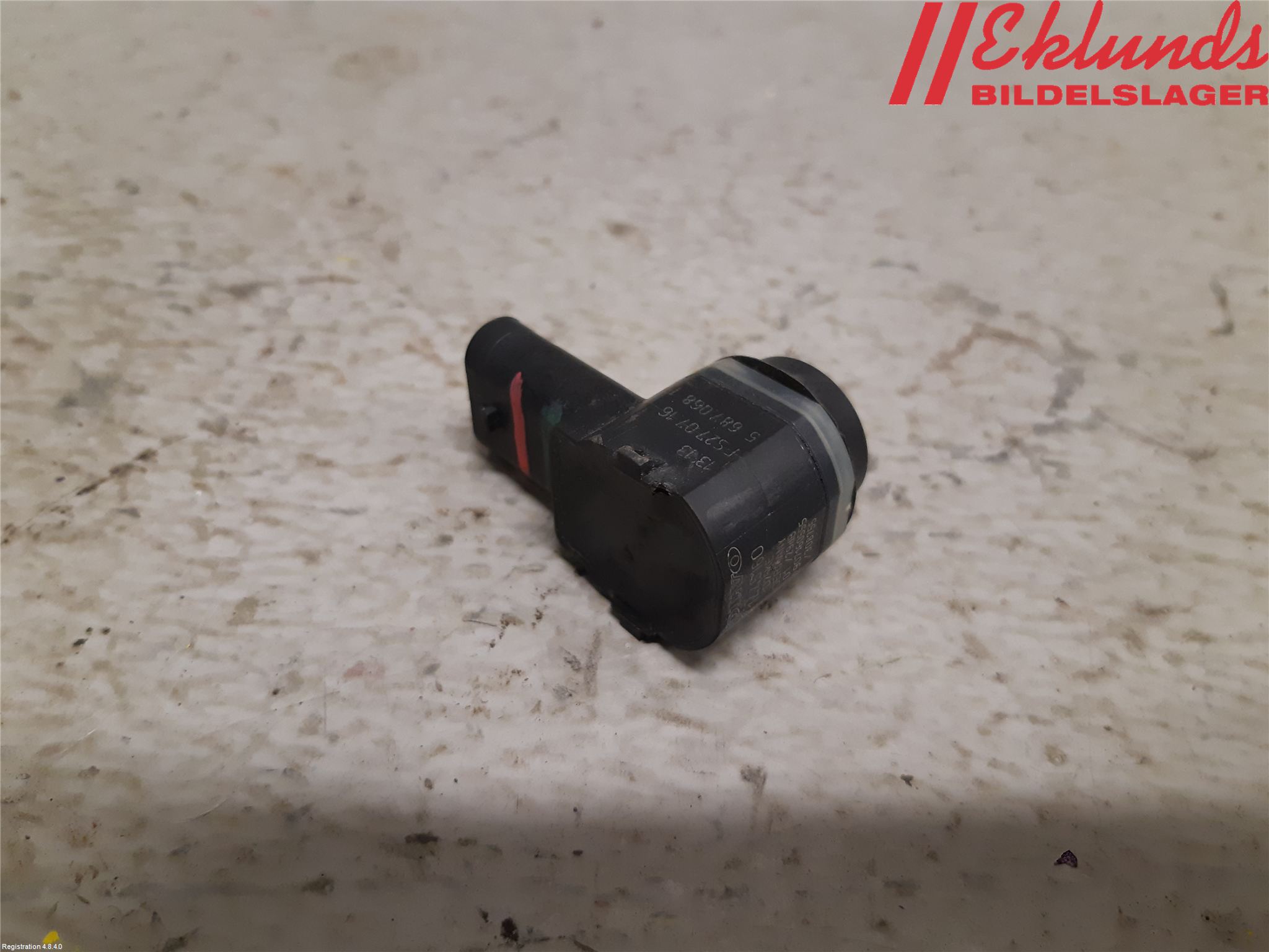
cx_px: 634
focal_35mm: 26
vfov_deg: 53.1
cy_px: 476
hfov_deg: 67.3
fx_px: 953
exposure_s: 1/50
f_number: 1.7
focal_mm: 3.93
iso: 200
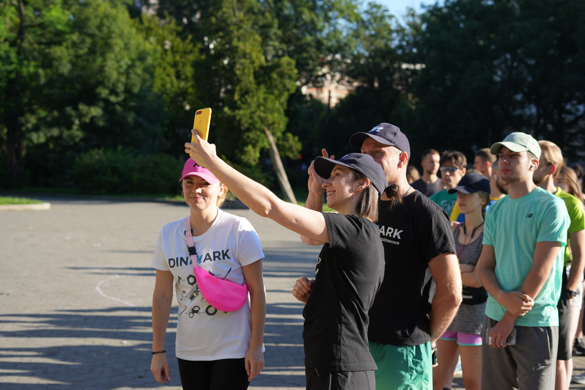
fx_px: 812
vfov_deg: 27.0
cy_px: 195
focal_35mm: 50
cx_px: 292
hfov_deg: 39.6
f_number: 3.5
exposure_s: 1/400
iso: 100
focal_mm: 50
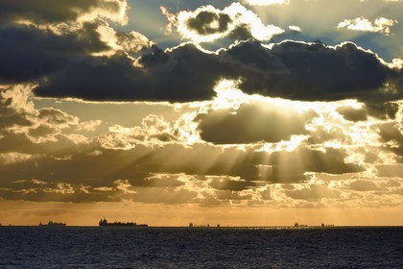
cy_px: 134
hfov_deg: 12.1
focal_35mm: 170
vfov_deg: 8.1
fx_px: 1903
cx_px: 202
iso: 200
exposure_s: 1/320
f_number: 18
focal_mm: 170
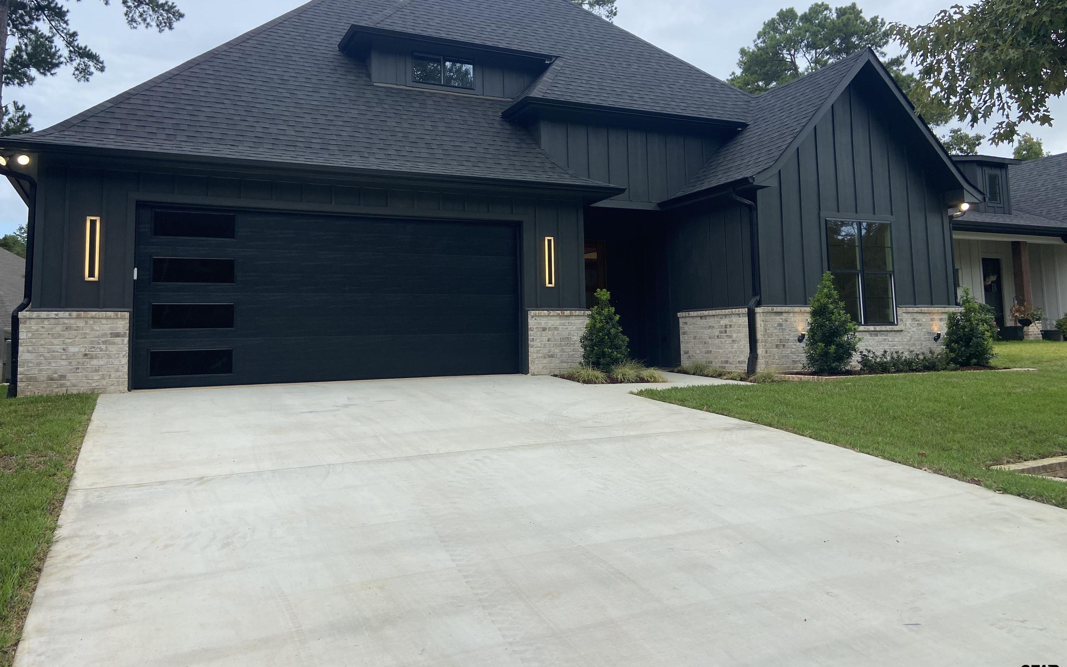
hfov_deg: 66.5
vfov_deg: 44.3
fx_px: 814
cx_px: 535
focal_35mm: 28
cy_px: 269
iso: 32
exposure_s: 1/949
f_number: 1.8
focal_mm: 4.25
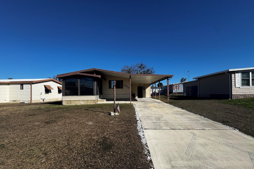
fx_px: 106
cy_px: 93
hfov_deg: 100.4
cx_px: 125
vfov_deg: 77.1
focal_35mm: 15
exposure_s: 1/2674
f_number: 2.2
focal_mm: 2.22
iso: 50
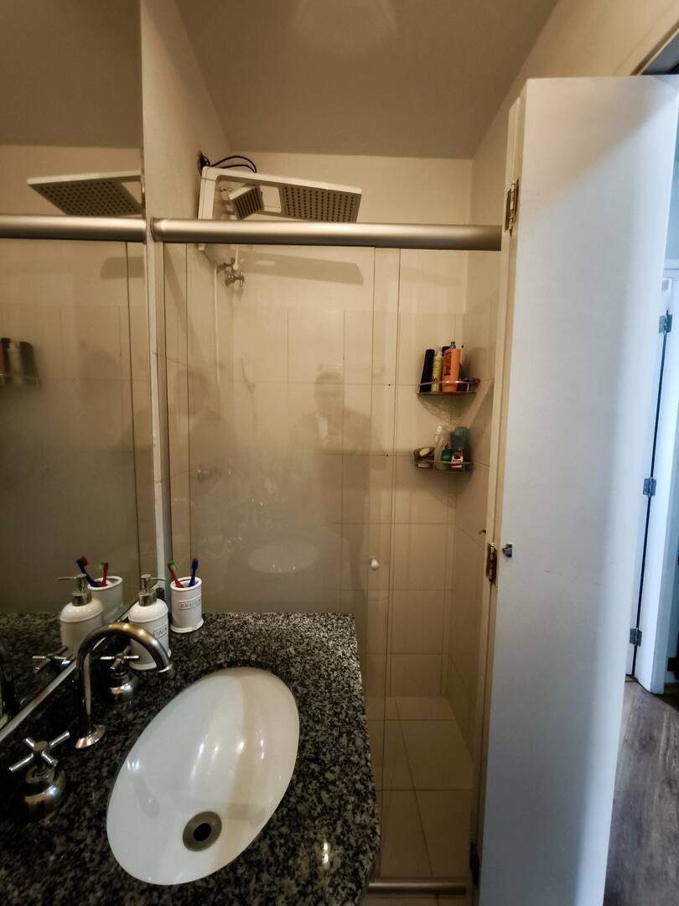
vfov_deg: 98.2
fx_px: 392
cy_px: 453
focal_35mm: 15
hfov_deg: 81.7
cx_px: 340
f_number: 2.2
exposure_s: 1/24
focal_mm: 1.91
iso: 640
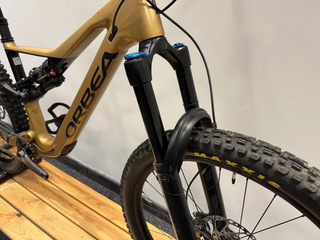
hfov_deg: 71.6
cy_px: 120
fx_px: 222
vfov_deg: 56.8
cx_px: 160
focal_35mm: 24
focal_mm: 6.76
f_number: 1.78
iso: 200
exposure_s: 1/50
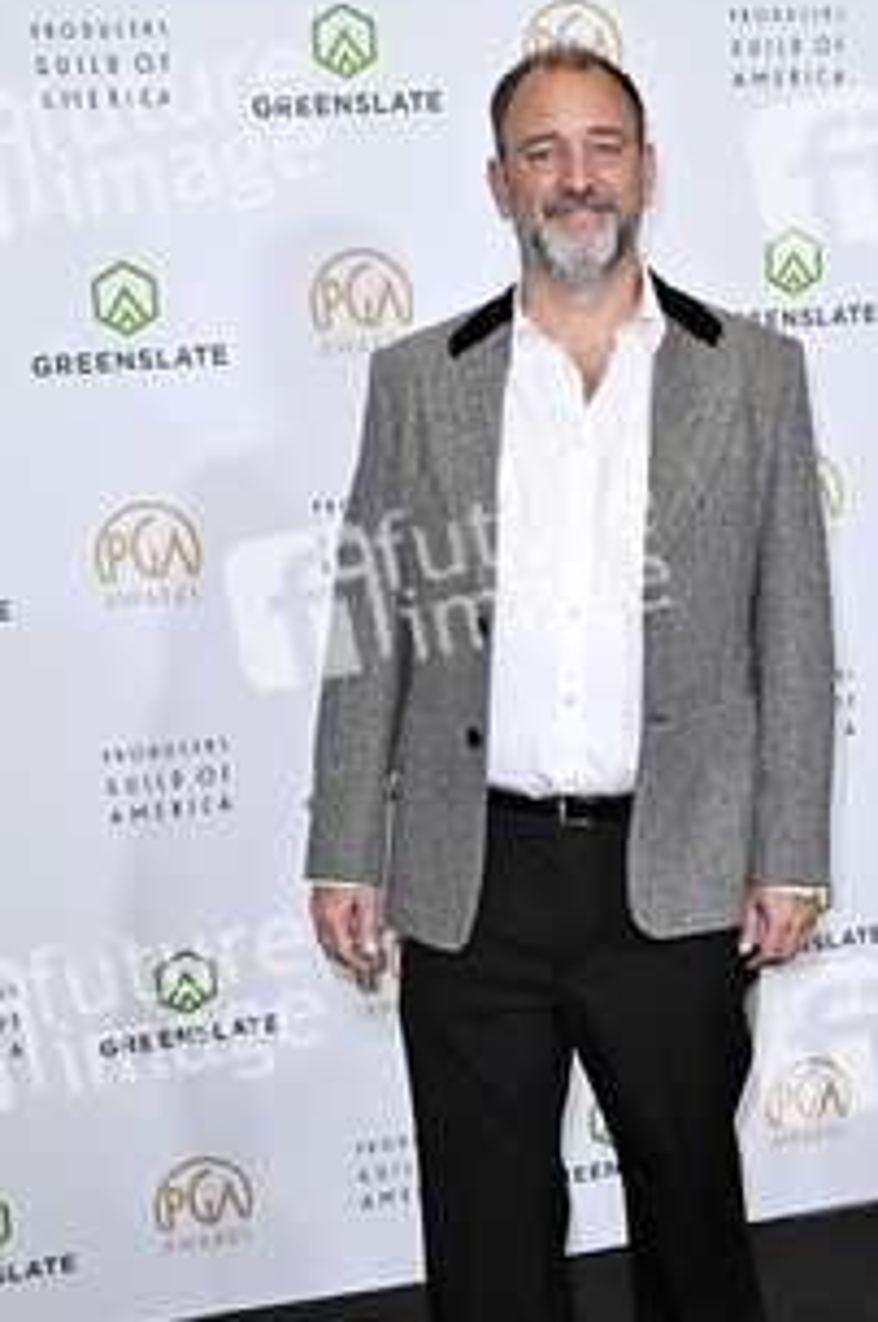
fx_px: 1833
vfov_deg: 39.4
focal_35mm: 50
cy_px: 805
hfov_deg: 26.8
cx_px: 574
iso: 2000
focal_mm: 38
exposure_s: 1/320
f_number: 5.6
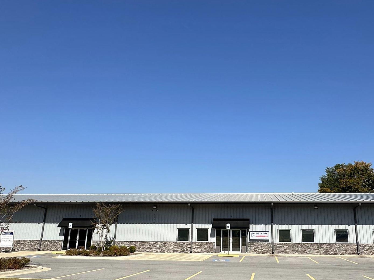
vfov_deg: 45.5
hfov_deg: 57.9
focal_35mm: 31
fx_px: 335
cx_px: 224
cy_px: 137
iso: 40
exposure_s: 1/2959
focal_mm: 2.22
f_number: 2.2
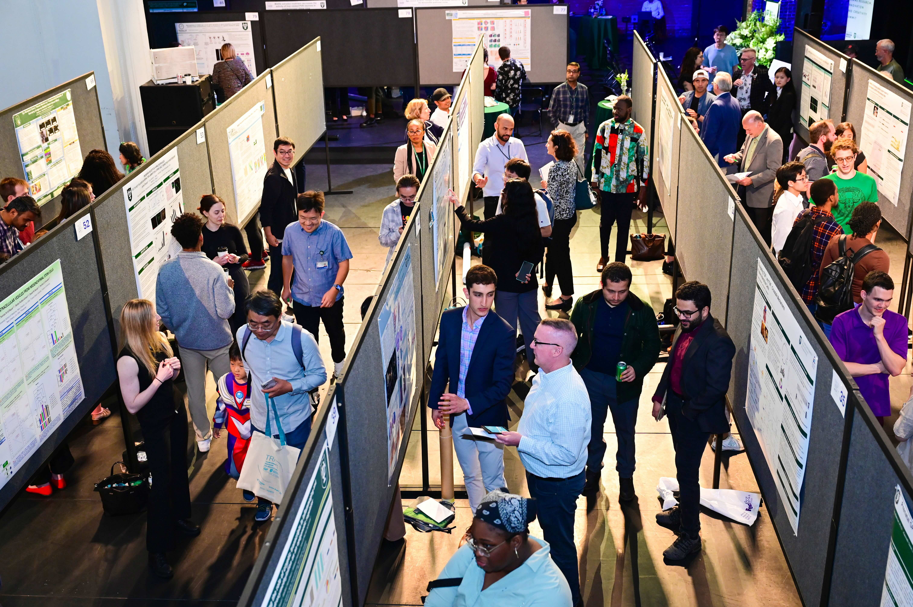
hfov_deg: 49.6
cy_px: 304
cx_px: 456
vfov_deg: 34.2
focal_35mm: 39
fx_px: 988
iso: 2500
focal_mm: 39
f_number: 4
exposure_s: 1/125
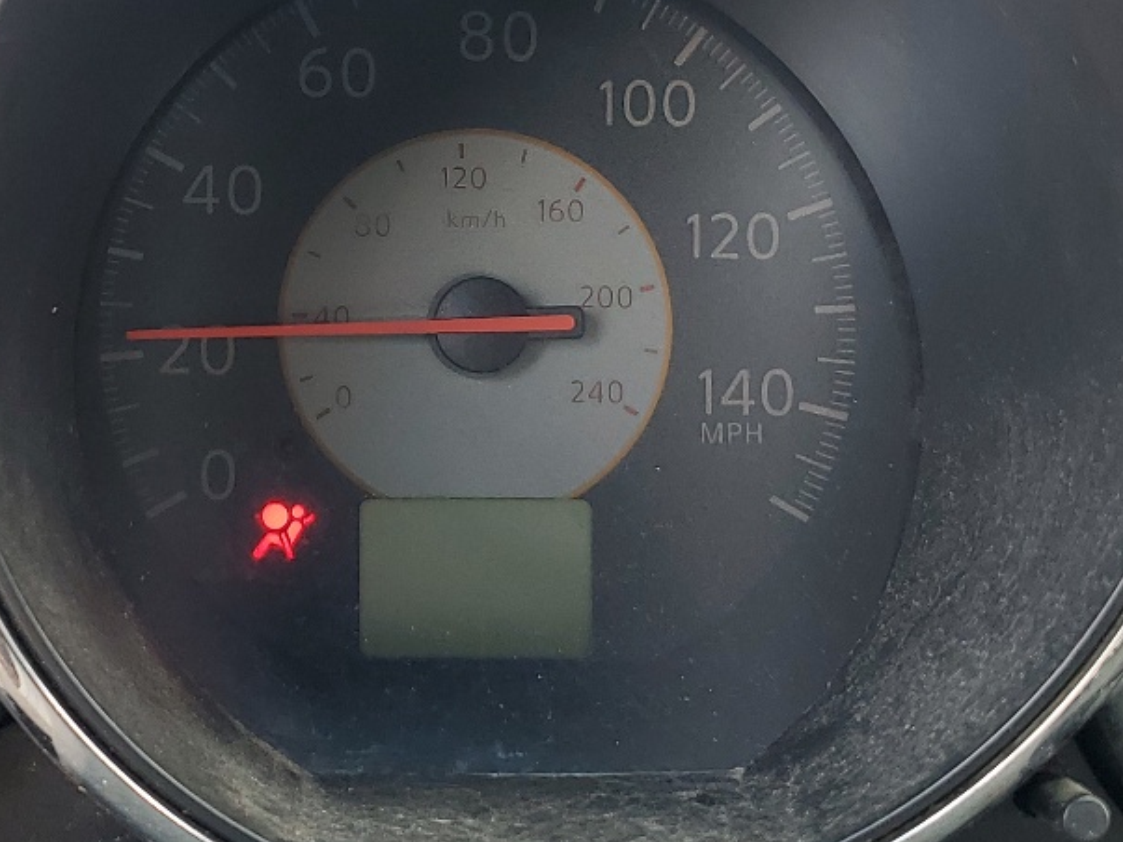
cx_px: 363
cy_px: 281
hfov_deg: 28.0
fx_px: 2238
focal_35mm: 69
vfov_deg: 21.2
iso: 50
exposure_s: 1/167
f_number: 1.5
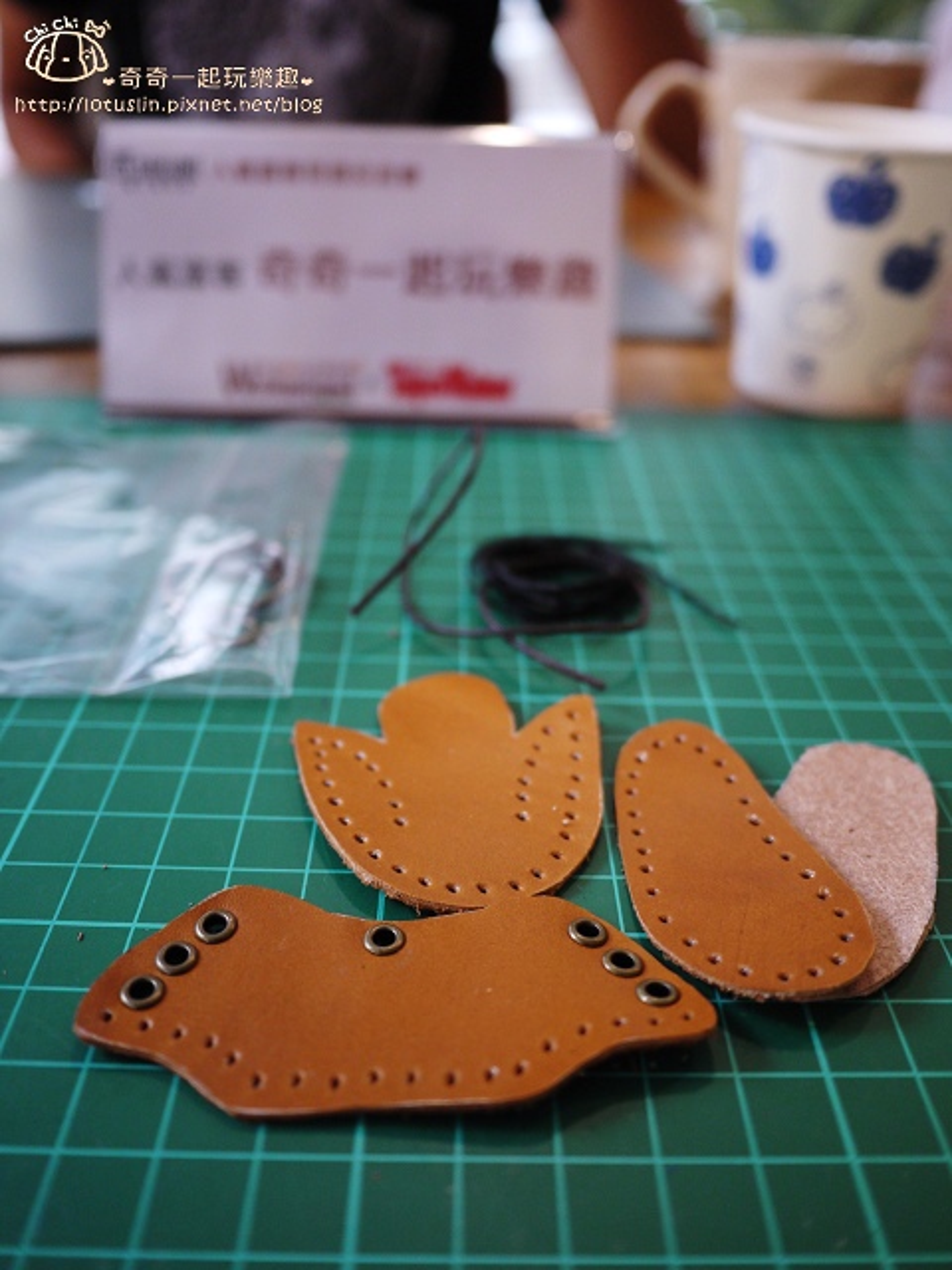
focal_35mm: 28
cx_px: 476
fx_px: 1027
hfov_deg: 49.7
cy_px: 635
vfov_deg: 63.4
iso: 320
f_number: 2.5
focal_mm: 14
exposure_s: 1/60
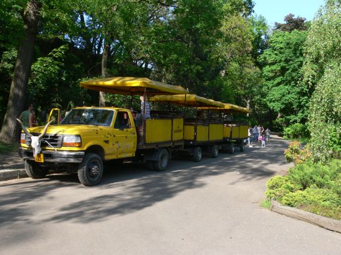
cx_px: 170
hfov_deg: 52.6
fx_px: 345
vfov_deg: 40.7
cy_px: 128
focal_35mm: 35
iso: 100
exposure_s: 1/160
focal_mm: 7.4
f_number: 5.6
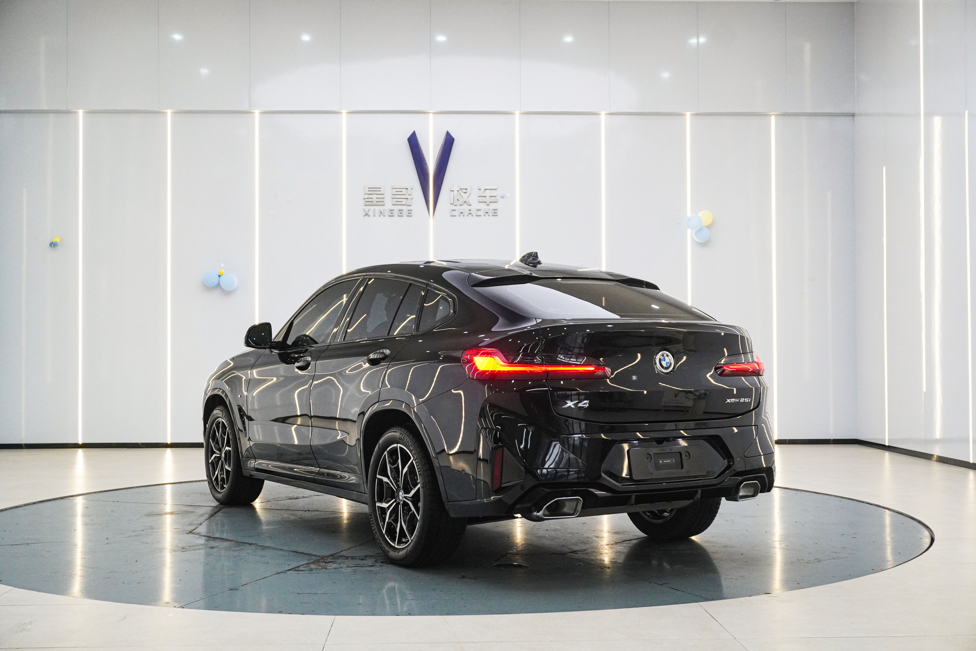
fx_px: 1179
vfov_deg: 30.8
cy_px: 326
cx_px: 488
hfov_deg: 45.0
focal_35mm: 44
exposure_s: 1/80
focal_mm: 29
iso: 1250
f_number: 6.3
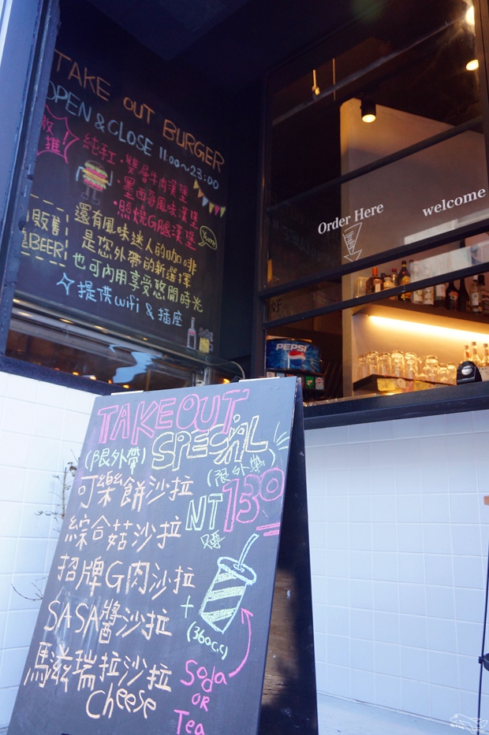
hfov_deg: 43.5
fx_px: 613
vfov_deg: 62.0
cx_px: 244
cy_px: 368
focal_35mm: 30
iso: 400
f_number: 4
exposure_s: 1/60
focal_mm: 20
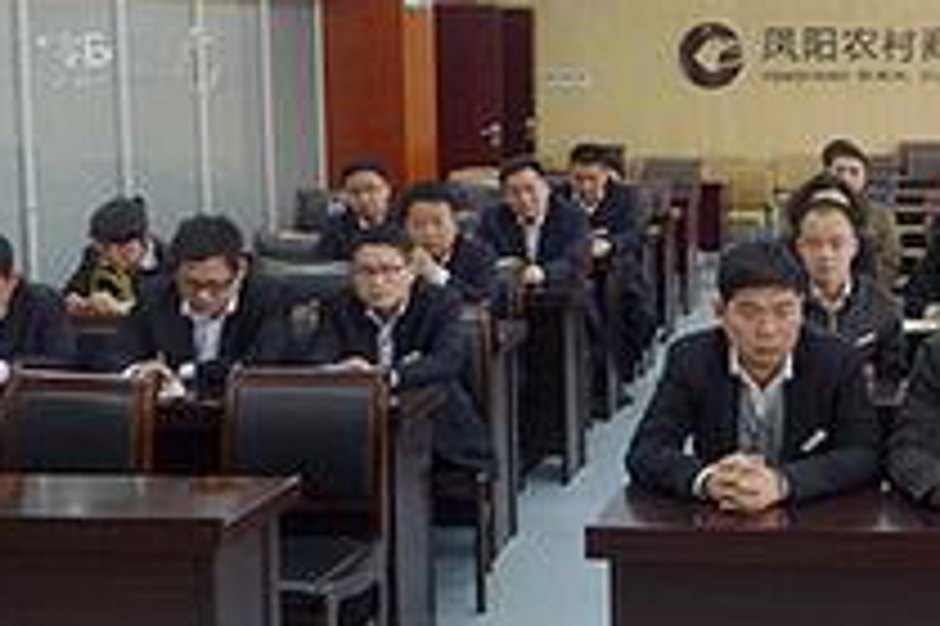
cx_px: 920
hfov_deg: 32.1
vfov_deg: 23.2
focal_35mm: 58
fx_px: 1513
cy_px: 176
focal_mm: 4.7
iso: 100
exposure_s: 1/60
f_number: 1.4
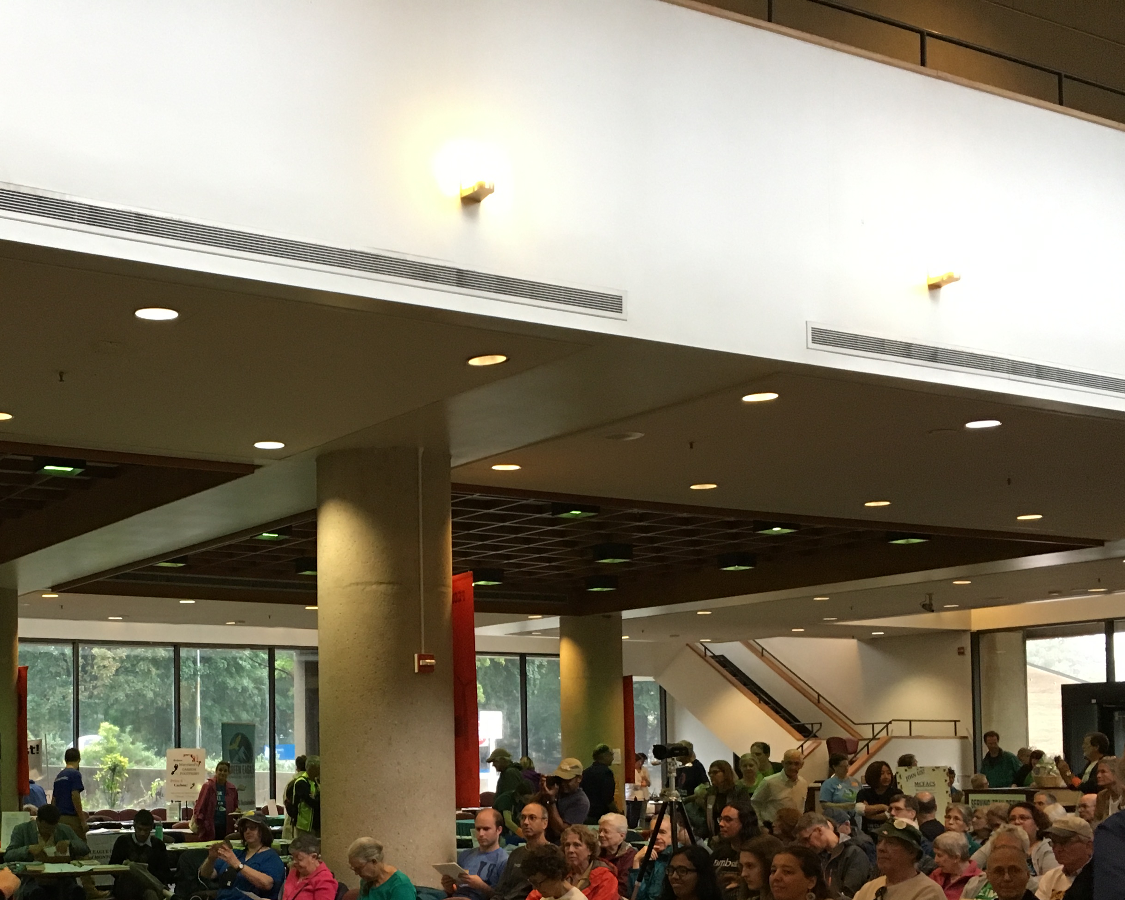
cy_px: 698
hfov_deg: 38.8
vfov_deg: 31.4
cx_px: 318
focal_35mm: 47
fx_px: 1565
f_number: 2.2
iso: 125
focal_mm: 4.15
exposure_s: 1/30
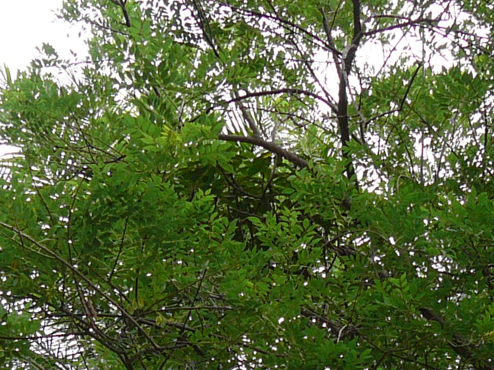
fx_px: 1484
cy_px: 412
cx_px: 373
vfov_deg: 13.9
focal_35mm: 104
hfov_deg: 18.8
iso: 80
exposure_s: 1/200
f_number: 2.8
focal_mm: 5.2
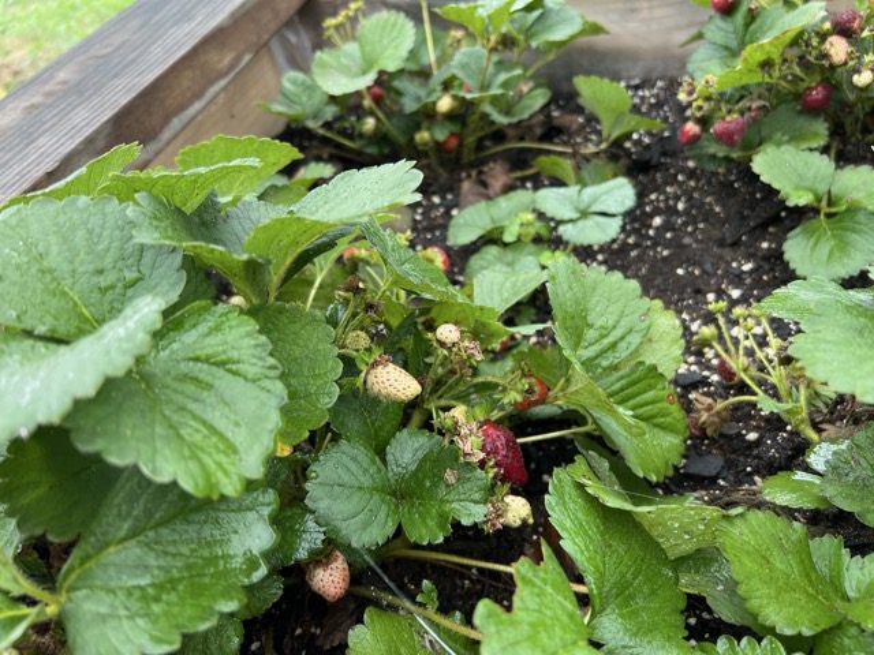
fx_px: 656
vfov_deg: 53.1
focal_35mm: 26
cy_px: 328
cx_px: 437
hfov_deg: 67.3
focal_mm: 5.7
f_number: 1.5
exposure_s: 1/121
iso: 40
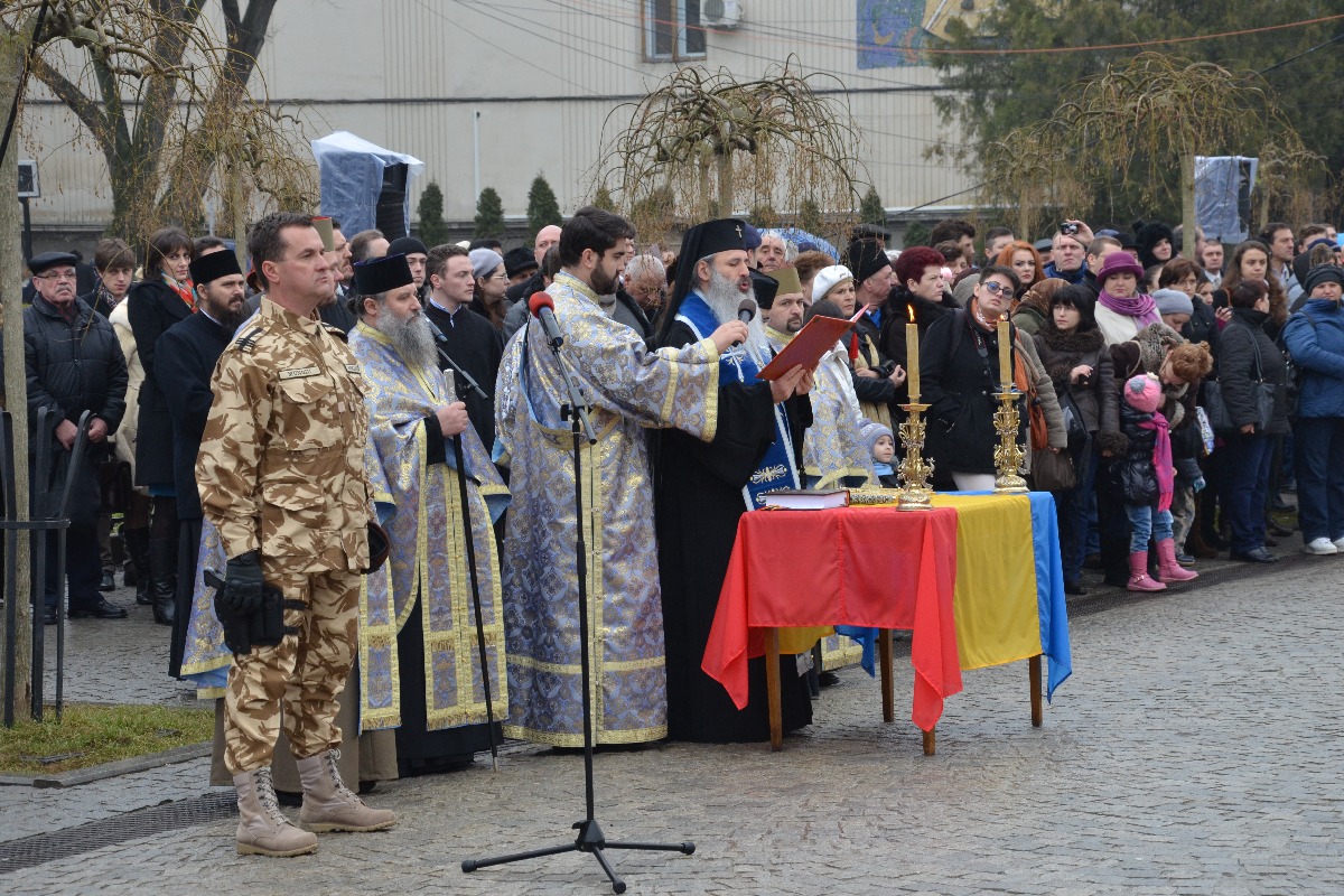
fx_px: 3696
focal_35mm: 99
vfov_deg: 13.8
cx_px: 672
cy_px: 448
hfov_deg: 20.6
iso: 500
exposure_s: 1/200
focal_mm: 66
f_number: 7.1
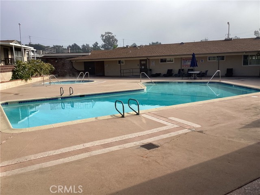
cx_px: 130
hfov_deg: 58.4
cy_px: 98
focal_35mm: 31
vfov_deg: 45.4
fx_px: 233
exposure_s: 1/1314
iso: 25
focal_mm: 3.3
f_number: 2.4
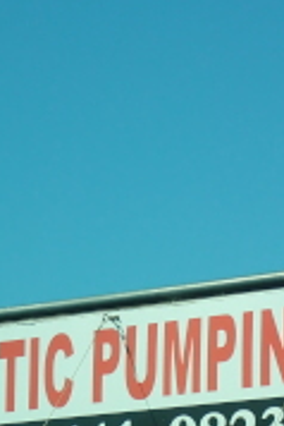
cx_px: 308
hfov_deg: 5.2
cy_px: 334
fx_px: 3106
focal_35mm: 263
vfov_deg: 7.8
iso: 100
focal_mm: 18
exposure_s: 1/400
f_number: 6.3
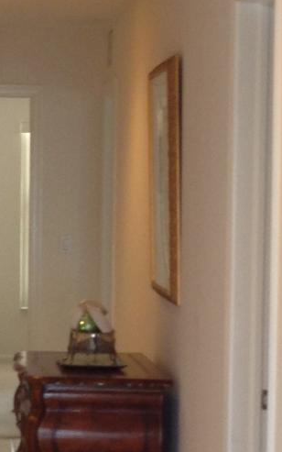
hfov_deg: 9.2
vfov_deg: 14.6
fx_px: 1747
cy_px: 358
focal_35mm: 142
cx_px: 85
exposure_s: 1/20
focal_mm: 4.12
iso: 80
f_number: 2.4
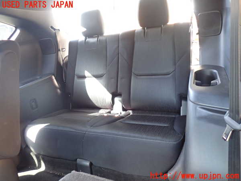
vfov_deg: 54.9
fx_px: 174
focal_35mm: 25
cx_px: 120
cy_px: 90
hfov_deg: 69.4
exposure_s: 1/30
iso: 320
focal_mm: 4.5
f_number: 2
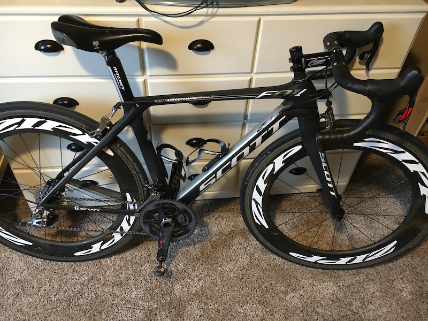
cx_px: 214
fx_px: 359
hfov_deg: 61.7
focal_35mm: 29
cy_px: 160
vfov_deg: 48.2
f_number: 2.2
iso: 200
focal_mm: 4.15
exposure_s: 1/20
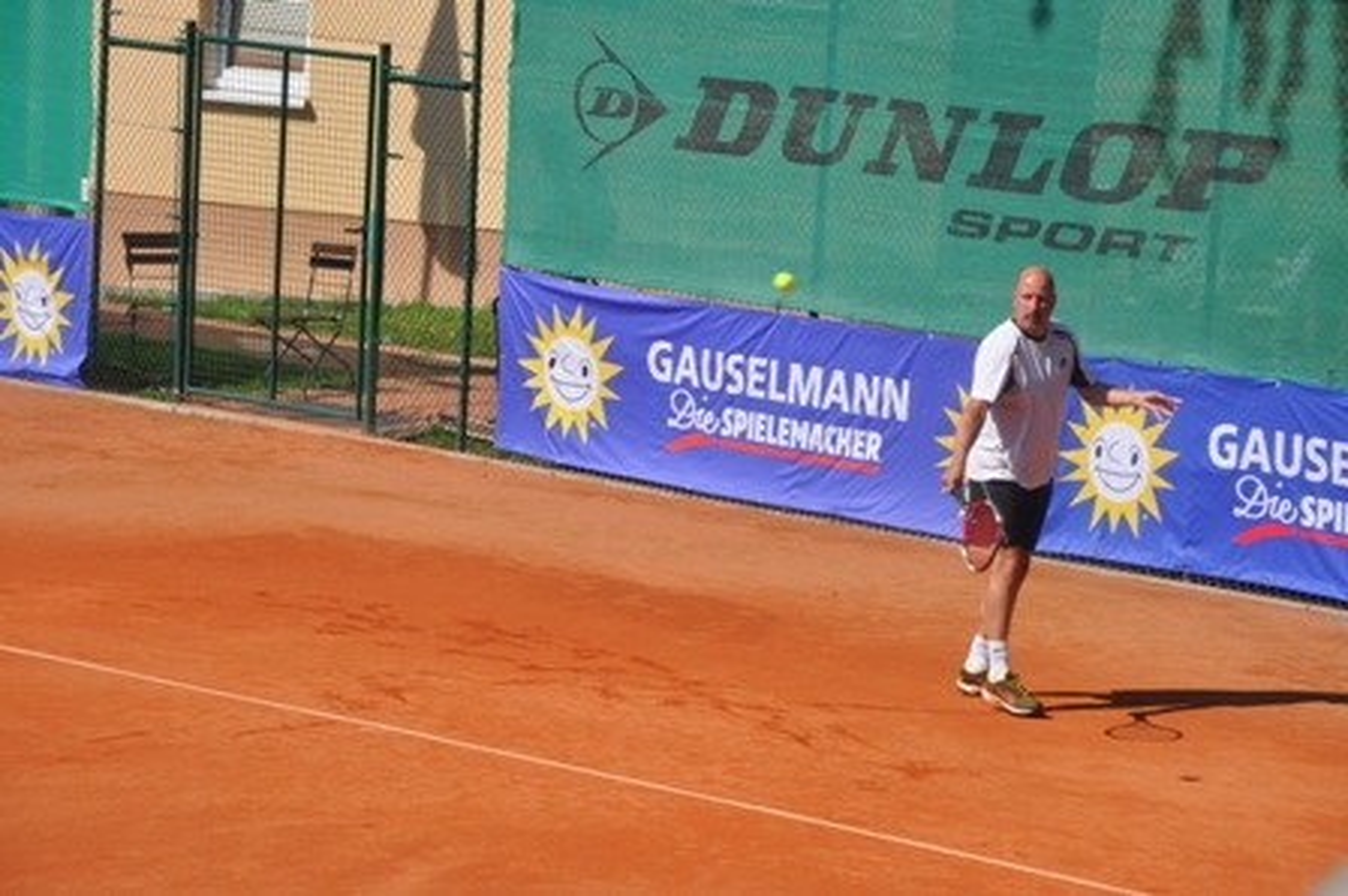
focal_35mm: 158
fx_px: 5893
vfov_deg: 8.7
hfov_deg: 13.0
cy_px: 448
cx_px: 674
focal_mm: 105
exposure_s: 1/500
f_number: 11
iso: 200
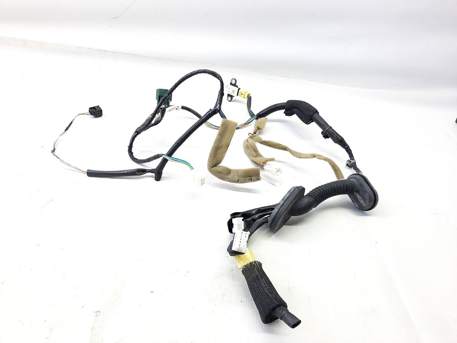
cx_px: 228
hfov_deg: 69.4
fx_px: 330
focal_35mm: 25
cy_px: 172
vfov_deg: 54.9
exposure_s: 1/50
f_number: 2
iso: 125
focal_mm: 4.6
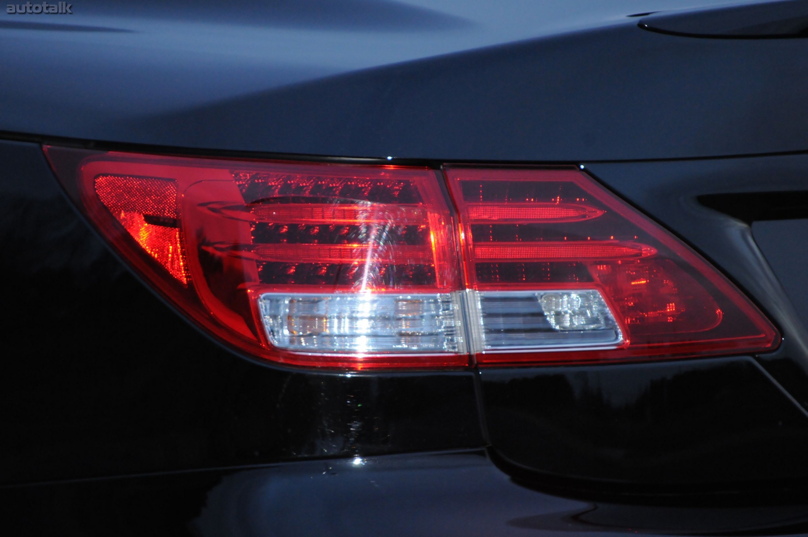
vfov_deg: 4.6
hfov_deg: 6.9
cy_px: 268
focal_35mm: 300
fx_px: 6726
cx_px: 404
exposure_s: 1/60
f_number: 8
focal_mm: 200
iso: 1600
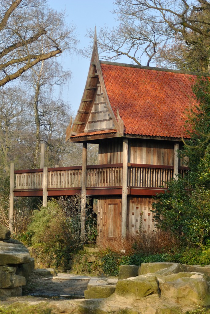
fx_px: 917
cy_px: 157
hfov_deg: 13.1
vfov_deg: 19.4
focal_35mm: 105
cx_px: 105
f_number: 4
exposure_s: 1/800
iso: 200
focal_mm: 70
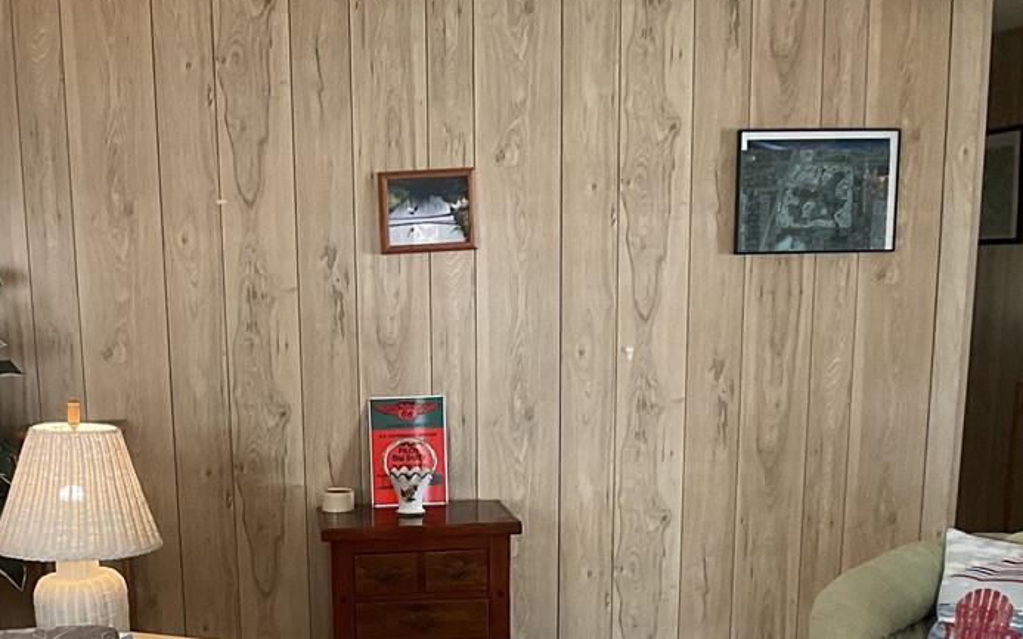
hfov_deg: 28.8
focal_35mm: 71
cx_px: 328
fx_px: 1979
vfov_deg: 18.0
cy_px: 592
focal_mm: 3
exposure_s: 1/60
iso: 100
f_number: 1.8
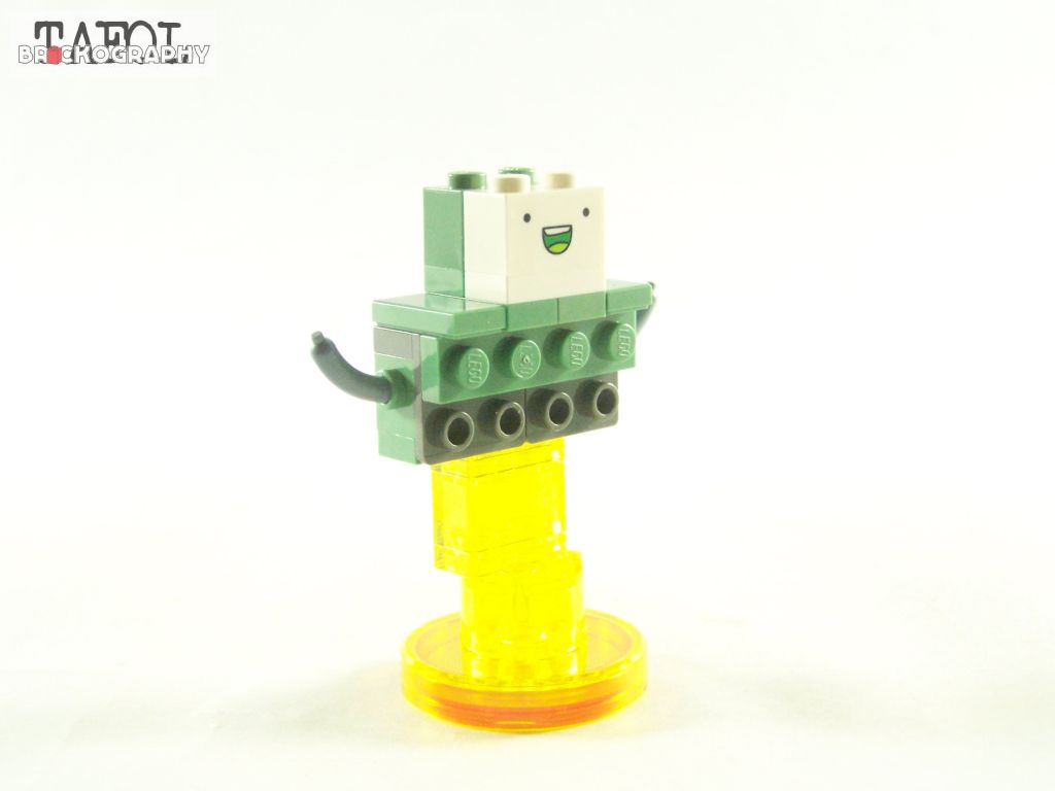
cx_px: 528
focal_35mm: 59
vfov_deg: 24.8
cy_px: 396
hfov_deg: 32.7
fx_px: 1798
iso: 400
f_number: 3.1
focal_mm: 9.8
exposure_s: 1/60
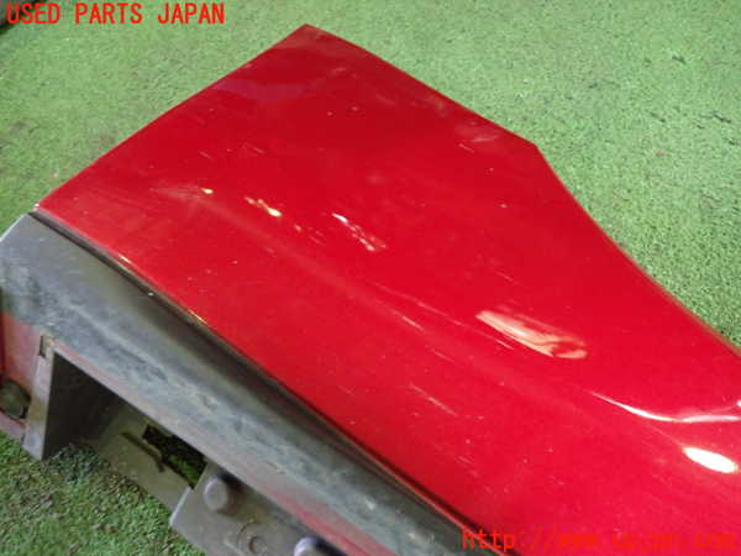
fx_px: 642
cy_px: 278
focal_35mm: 30
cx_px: 370
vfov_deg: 46.8
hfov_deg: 60.0
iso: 800
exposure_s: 1/30
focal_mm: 5.4
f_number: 2.3
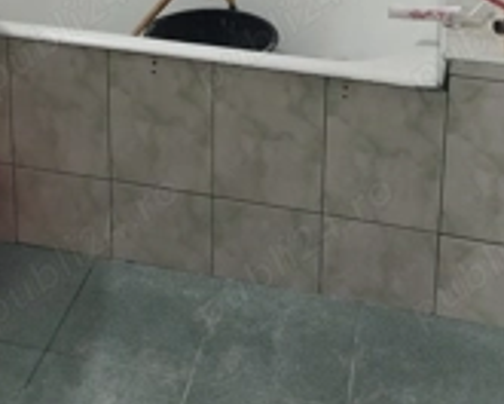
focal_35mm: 64
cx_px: 186
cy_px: -165
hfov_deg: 29.4
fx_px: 955
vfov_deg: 21.0
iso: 73
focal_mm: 4.7
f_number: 1.79
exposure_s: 1/40
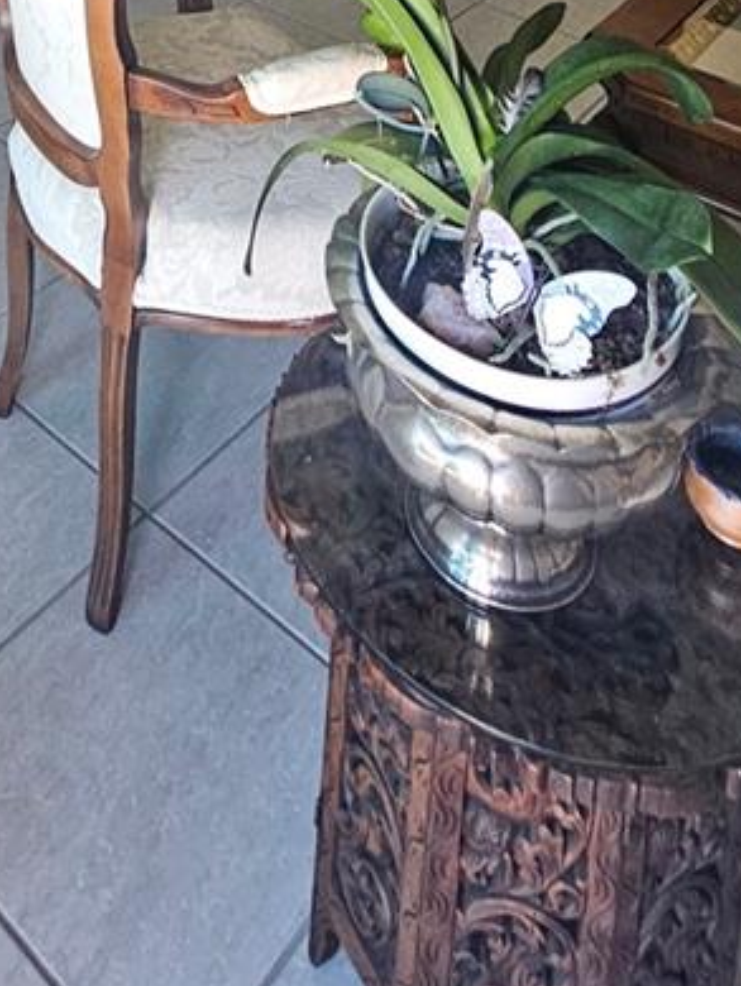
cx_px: 175
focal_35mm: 40
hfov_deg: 35.1
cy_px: -463
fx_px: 1140
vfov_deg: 29.7
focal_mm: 2.2
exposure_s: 1/60
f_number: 2.2
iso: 200
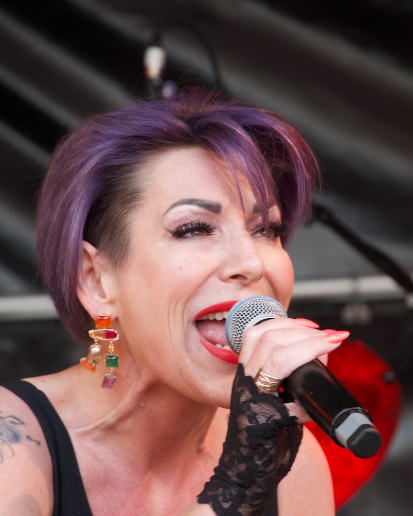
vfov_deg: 6.4
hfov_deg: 5.1
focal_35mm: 301
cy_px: 275
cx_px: 207
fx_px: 4601
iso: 500
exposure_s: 1/250
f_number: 4
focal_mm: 97.49
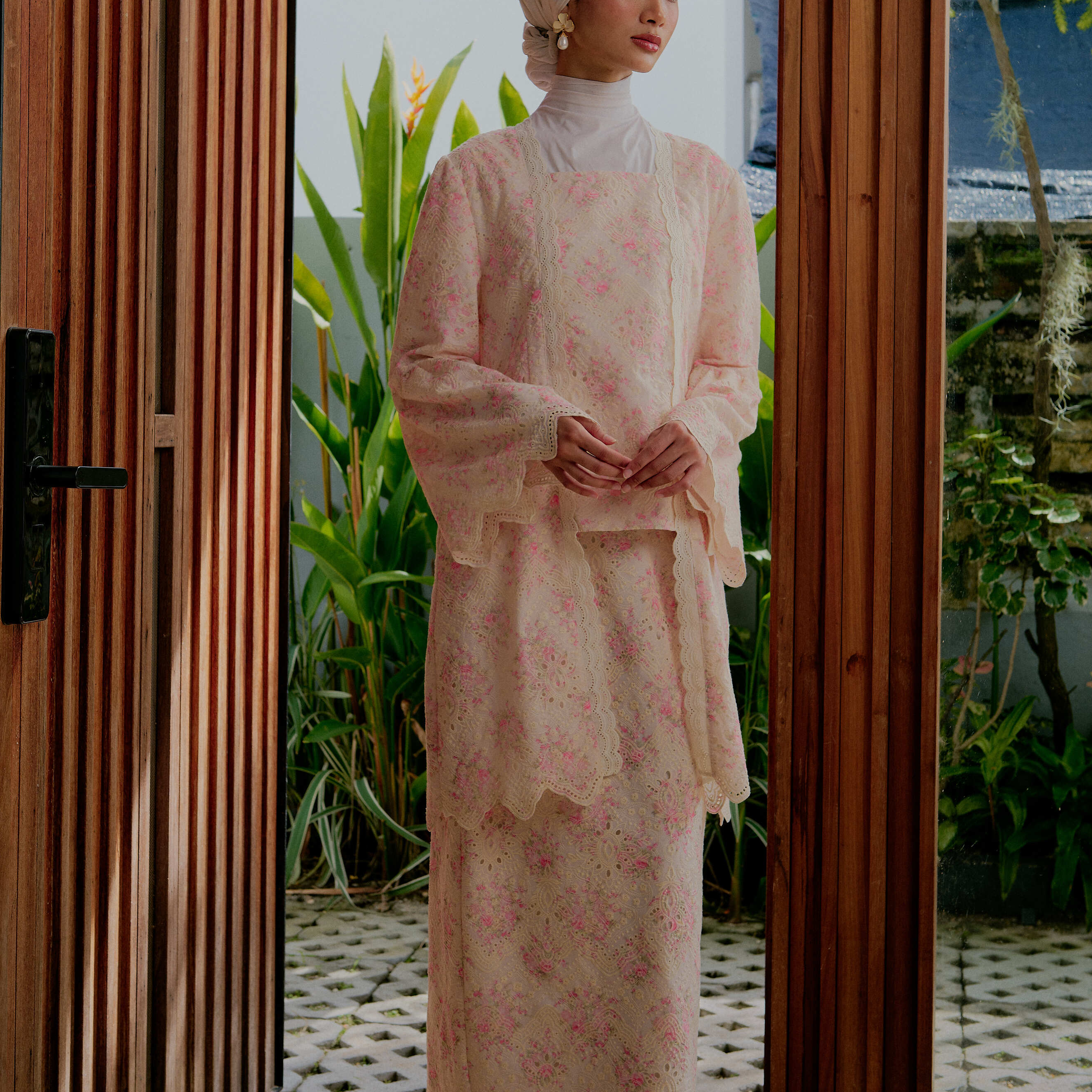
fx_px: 2213
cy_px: 428
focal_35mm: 62
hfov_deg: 27.7
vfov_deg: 27.6
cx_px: 549
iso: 200
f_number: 6.3
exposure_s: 1/125
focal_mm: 48
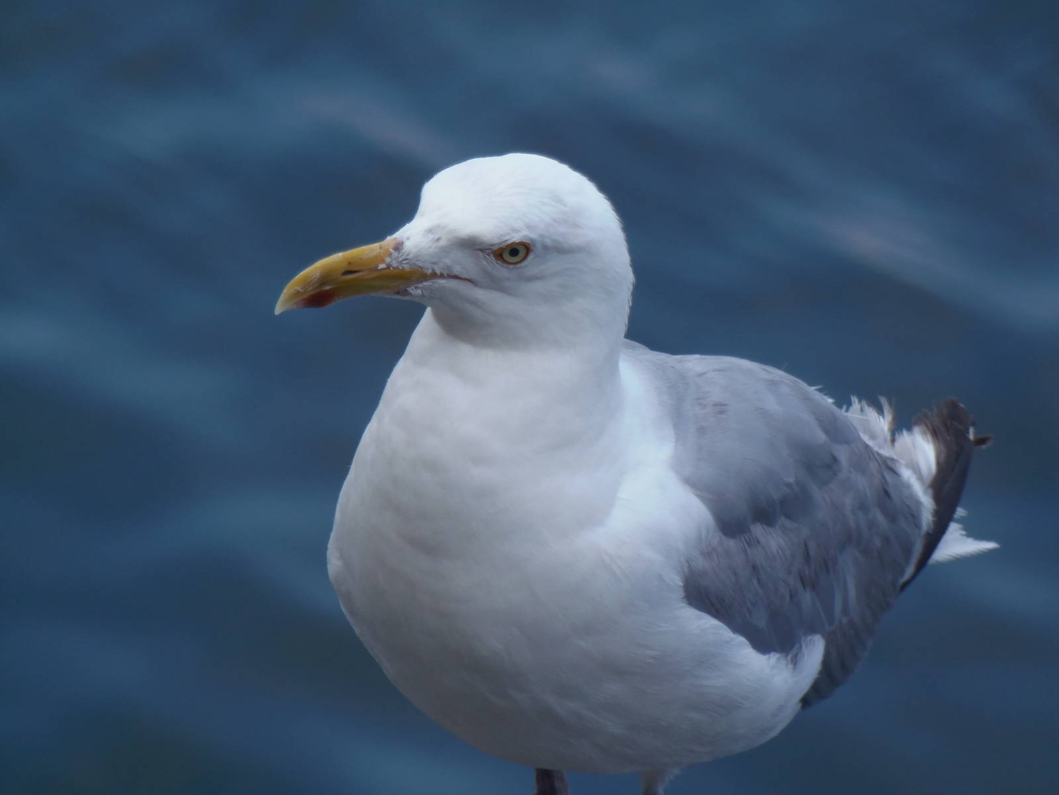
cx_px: 530
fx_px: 17989
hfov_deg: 3.4
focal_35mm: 588
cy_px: 398
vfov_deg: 2.5
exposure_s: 1/250
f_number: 5
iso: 64
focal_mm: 109
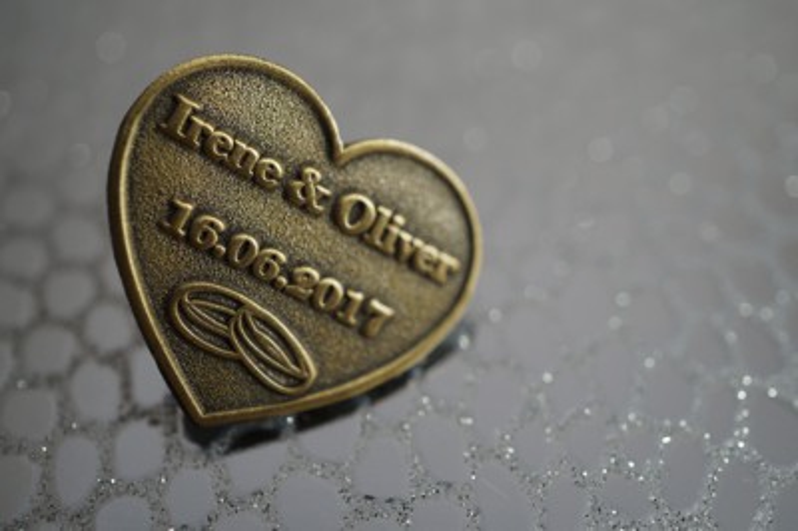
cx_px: 399
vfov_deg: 29.8
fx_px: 997
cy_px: 266
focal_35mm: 45
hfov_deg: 43.6
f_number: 5
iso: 200
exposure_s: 1/200
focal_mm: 30
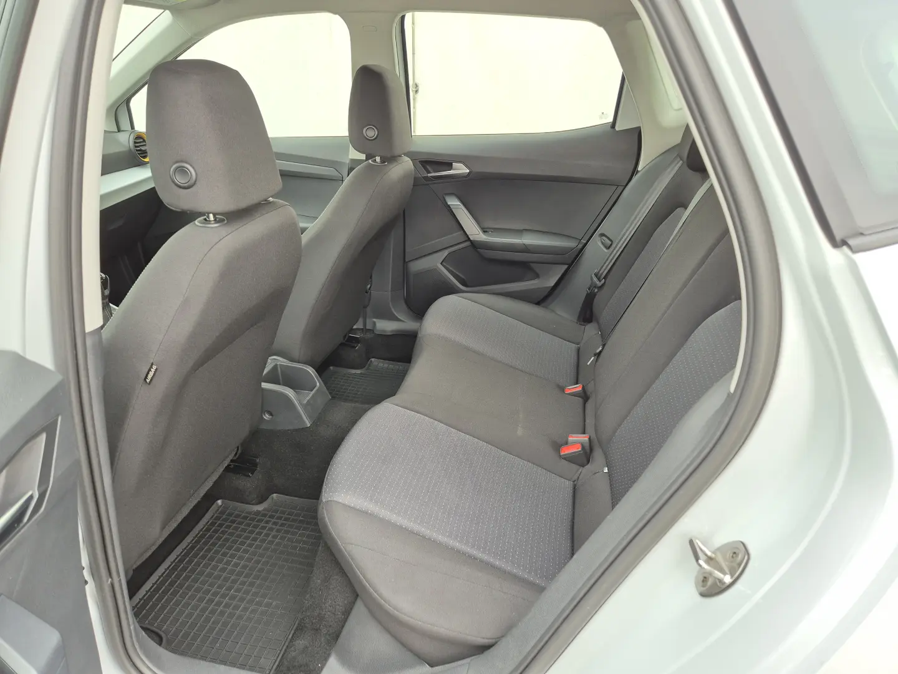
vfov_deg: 58.9
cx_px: 449
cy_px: 337
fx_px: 597
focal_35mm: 23
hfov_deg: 73.9
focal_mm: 5.4
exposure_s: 1/100
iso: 160
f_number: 1.8
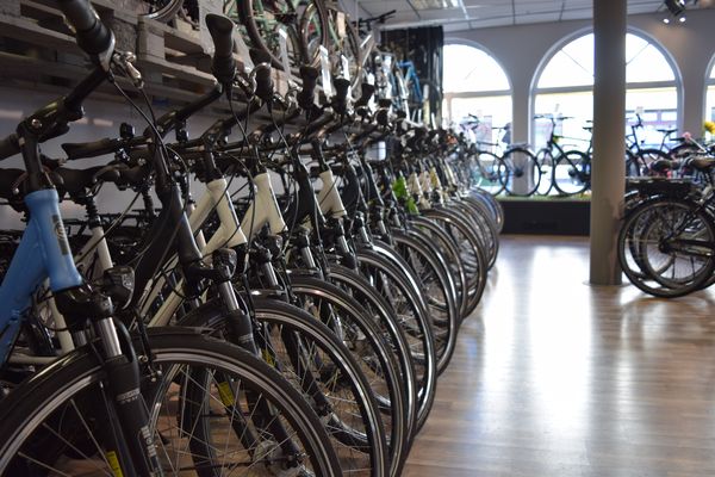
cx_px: 358
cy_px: 238
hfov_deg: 57.2
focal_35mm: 33
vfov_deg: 40.0
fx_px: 655
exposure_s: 1/60
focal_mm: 22
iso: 400
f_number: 4
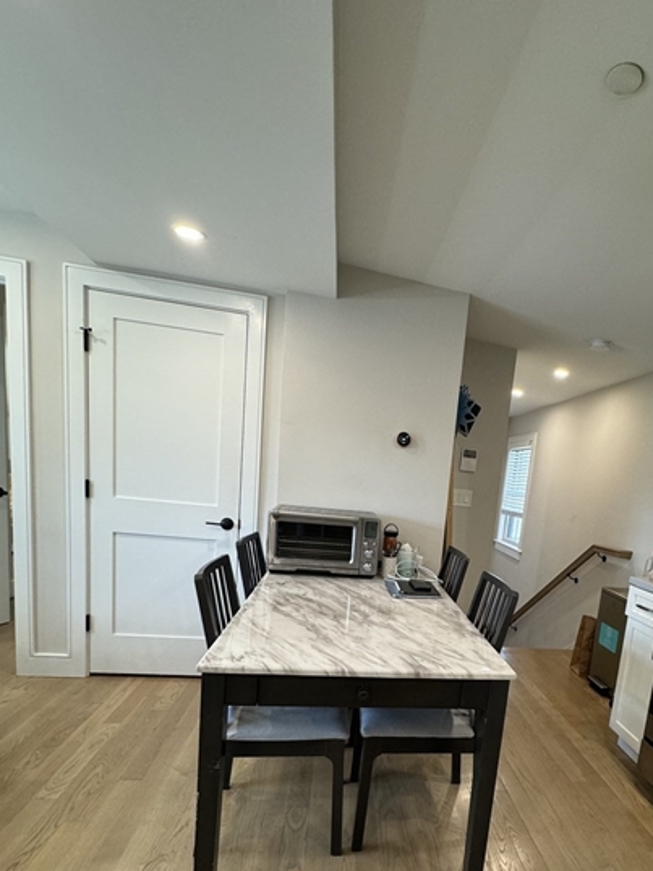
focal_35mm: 20
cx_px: 429
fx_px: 503
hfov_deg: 64.4
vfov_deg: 79.7
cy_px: 562
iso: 200
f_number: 2.2
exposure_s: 1/120
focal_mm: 2.22
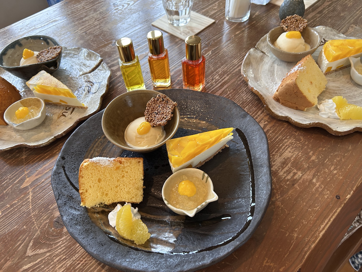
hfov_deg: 67.3
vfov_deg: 53.1
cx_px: 181
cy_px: 136
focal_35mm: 26
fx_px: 272
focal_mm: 5.7
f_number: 1.5
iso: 125
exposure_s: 1/120
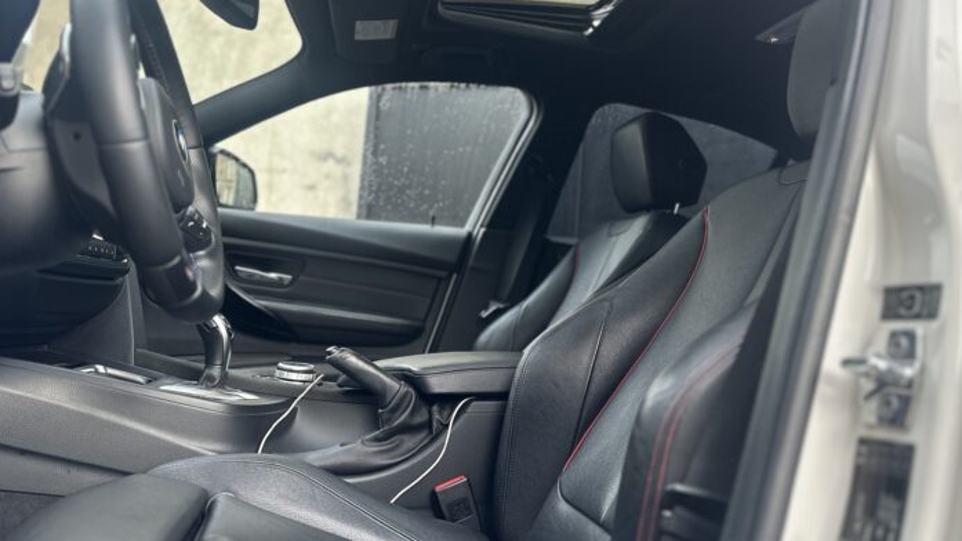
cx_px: 531
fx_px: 765
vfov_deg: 38.7
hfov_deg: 64.1
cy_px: 204
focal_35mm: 30
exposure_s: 1/220
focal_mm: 6.86
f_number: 1.78
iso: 64
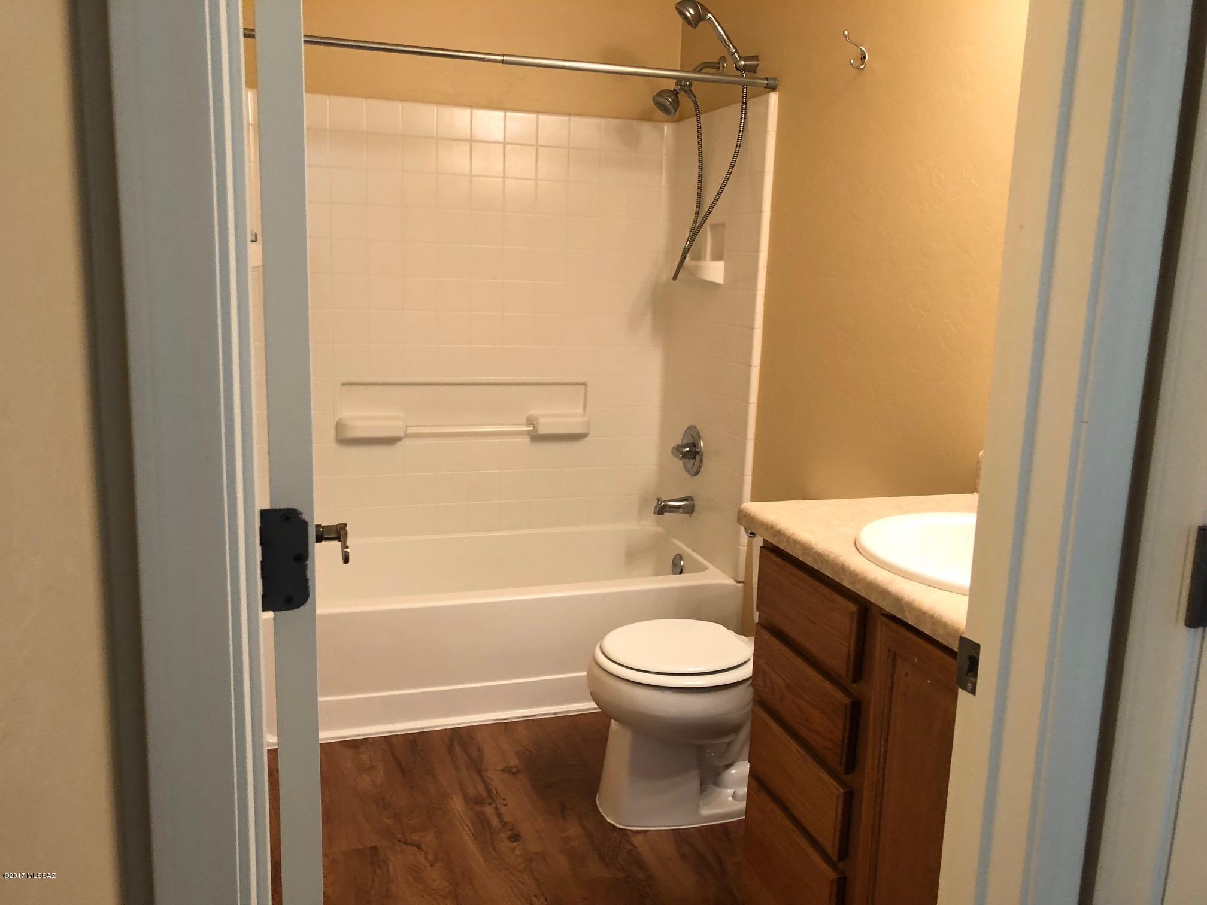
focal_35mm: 28
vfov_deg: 49.7
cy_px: 452
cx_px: 604
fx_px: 976
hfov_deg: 63.4
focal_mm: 3.99
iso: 40
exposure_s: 1/15
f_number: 1.8
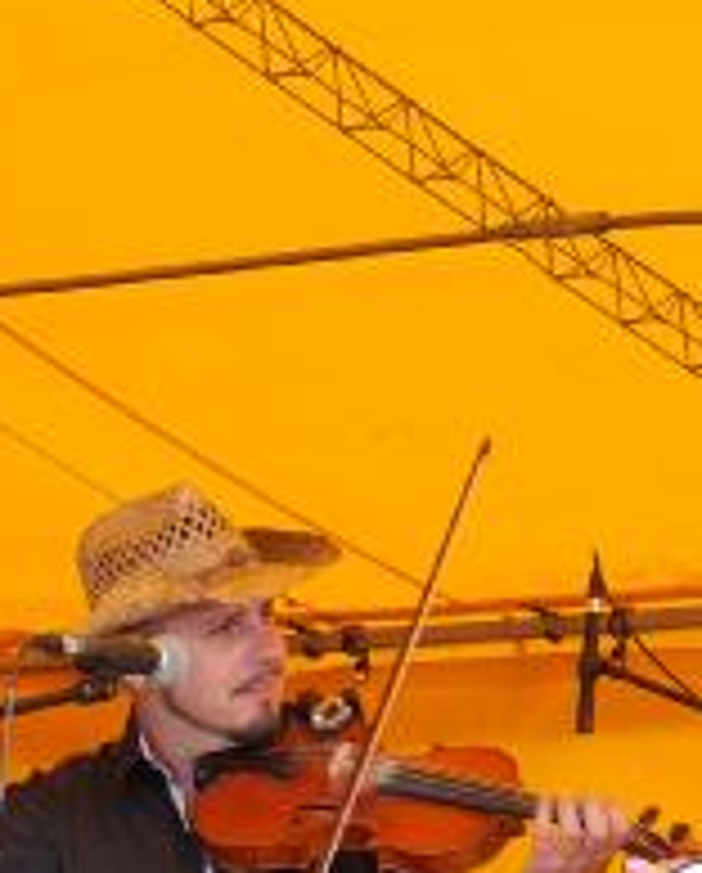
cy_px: 1228
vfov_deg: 7.4
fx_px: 6654
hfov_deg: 6.0
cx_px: -126
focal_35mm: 257
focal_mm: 32
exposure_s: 1/60
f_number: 5
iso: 250
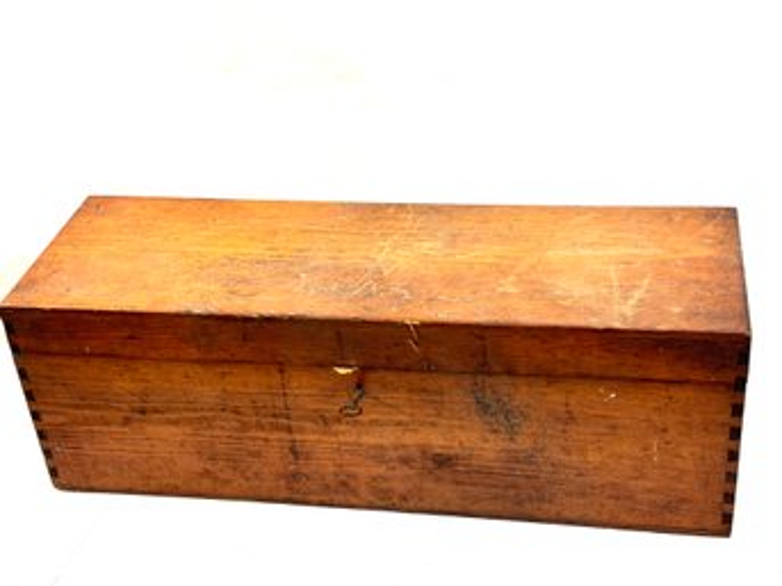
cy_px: 293
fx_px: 1174
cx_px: 391
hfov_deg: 36.8
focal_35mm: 52
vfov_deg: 28.0
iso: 32
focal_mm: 5.96
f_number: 1.6
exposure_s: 1/60
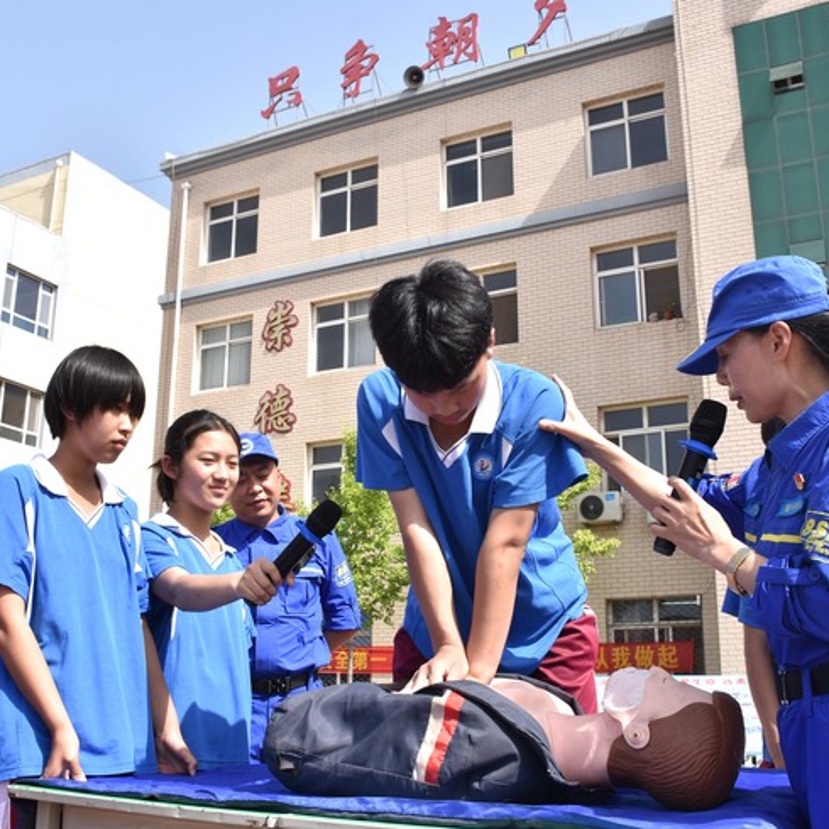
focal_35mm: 39
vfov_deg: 42.8
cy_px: 408
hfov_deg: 42.8
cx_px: 372
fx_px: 1057
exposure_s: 1/200
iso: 100
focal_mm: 20
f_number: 8
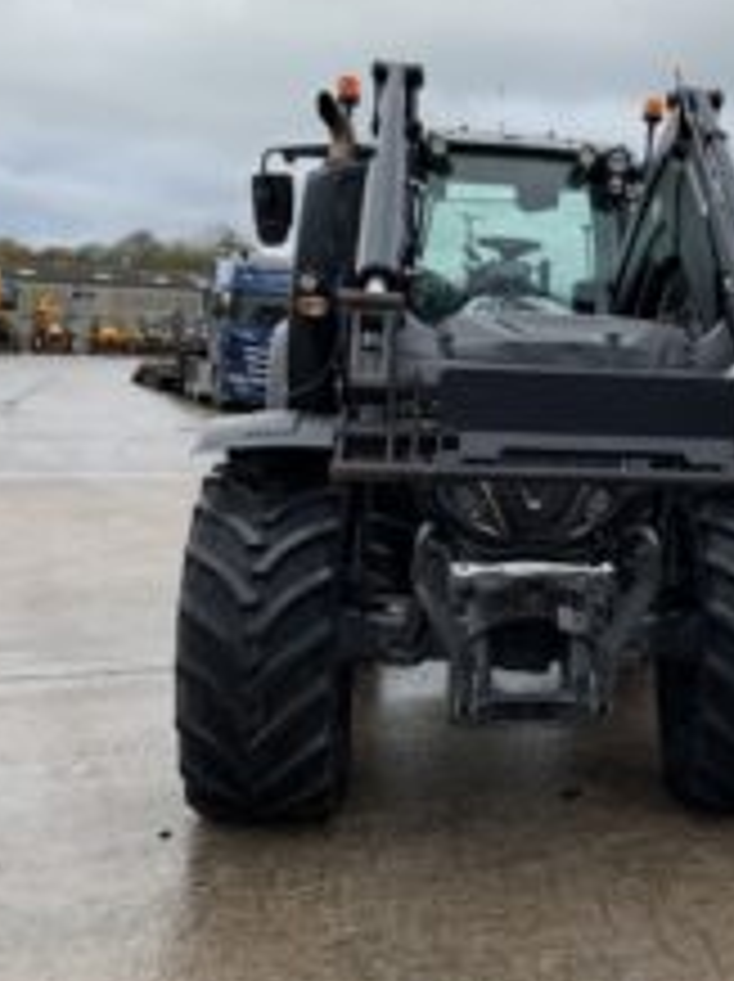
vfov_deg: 39.6
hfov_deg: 29.0
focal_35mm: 48
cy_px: 432
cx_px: 666
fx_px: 1360
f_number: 1.8
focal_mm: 3
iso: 16
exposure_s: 1/386
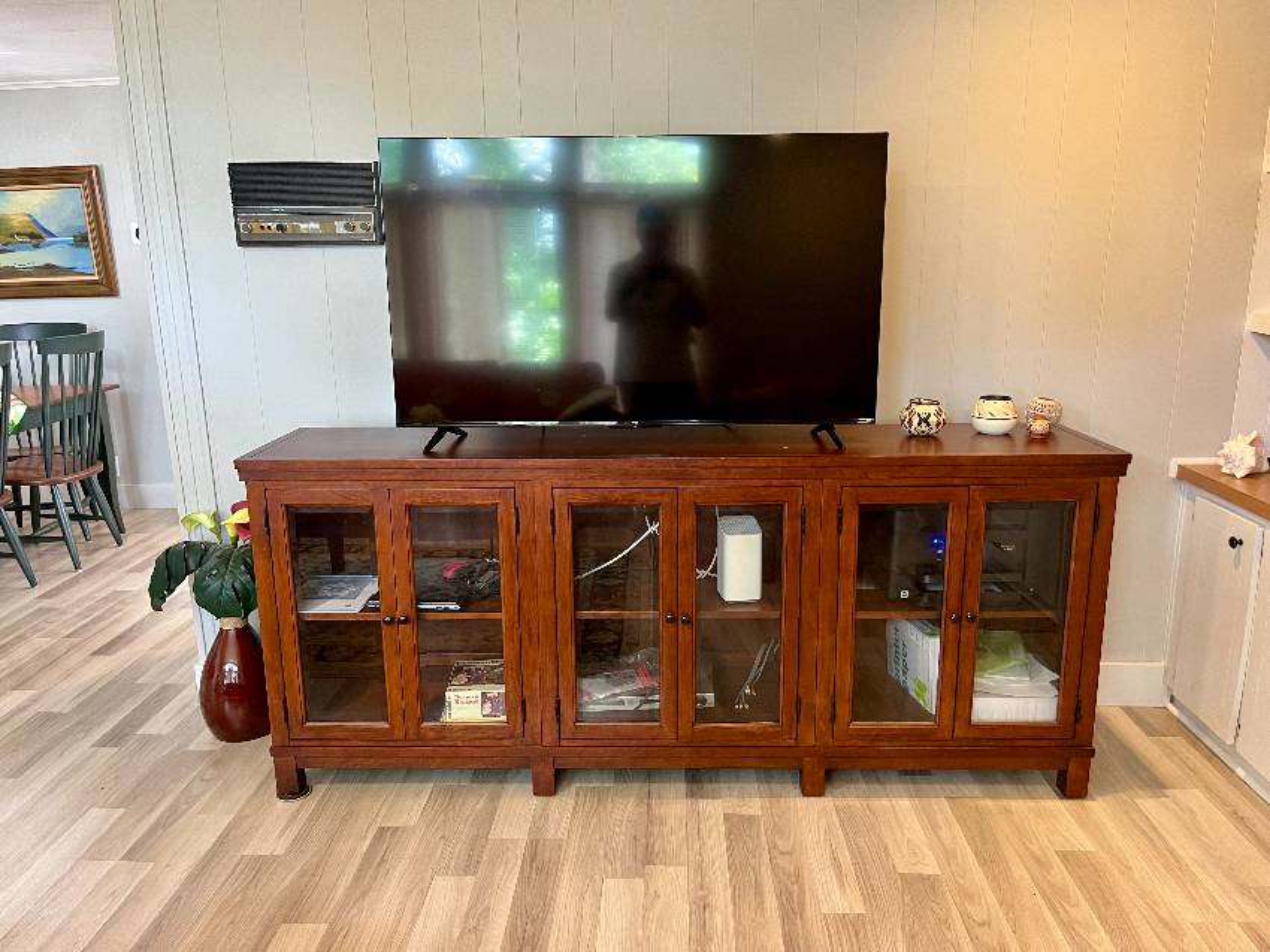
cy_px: 476
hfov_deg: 67.3
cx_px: 635
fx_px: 954
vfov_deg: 53.0
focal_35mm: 26
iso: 320
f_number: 1.6
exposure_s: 1/60
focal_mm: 5.1
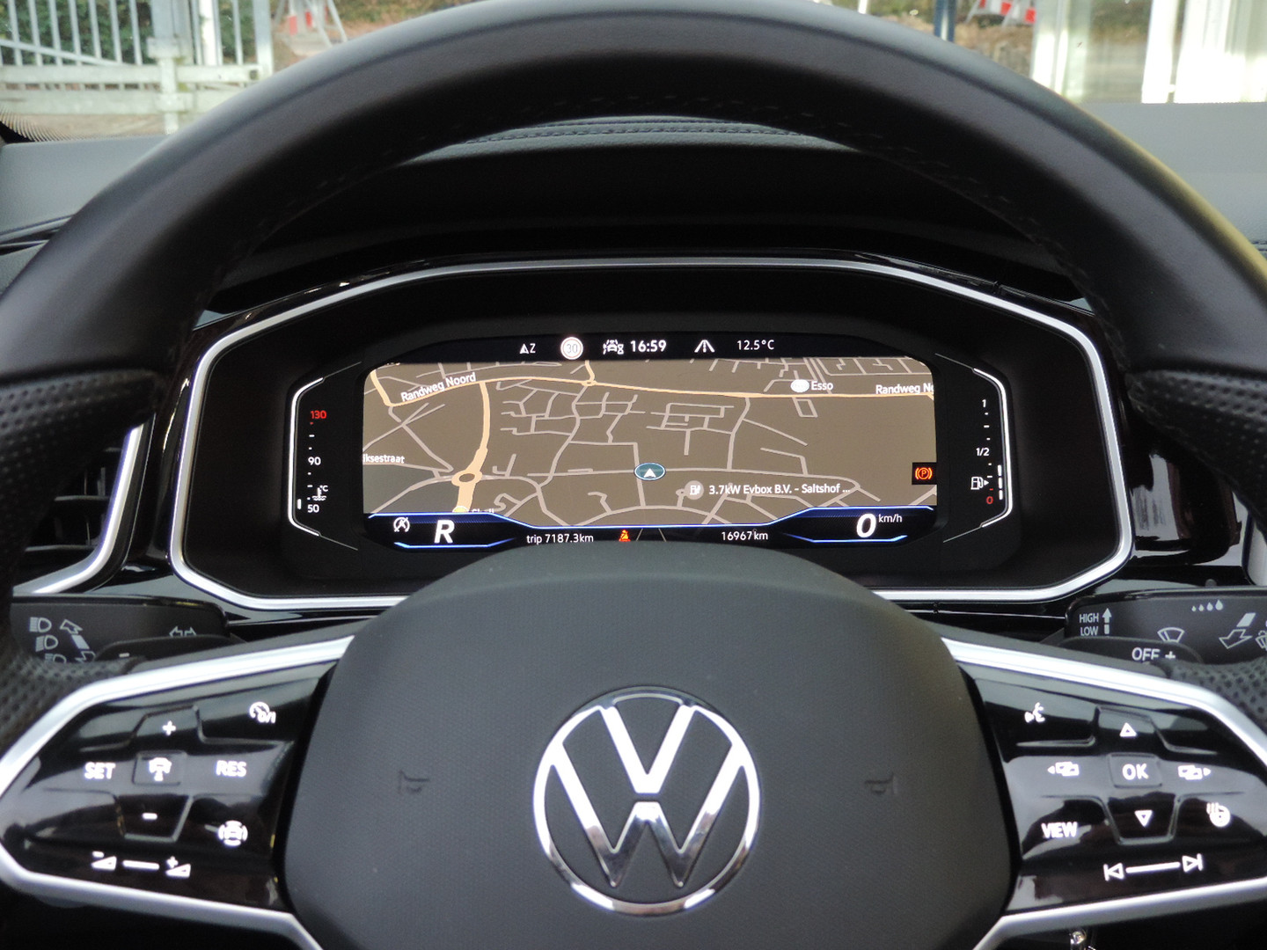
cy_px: 475
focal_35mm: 40
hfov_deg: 46.8
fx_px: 1464
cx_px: 634
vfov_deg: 36.0
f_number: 3.3
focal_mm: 7.1
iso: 720
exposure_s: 1/13
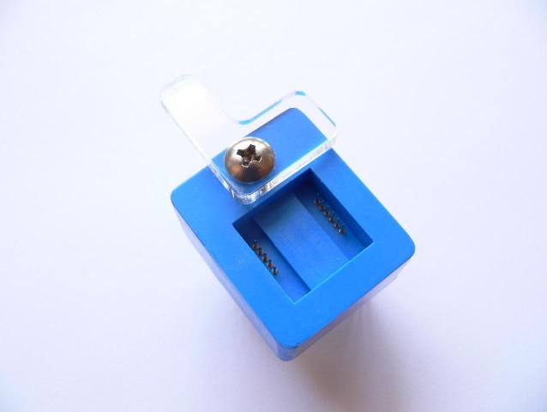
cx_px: 274
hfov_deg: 51.3
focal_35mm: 36
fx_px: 570
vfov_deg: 39.7
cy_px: 206
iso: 150
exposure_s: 1/40
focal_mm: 6
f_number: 2.8
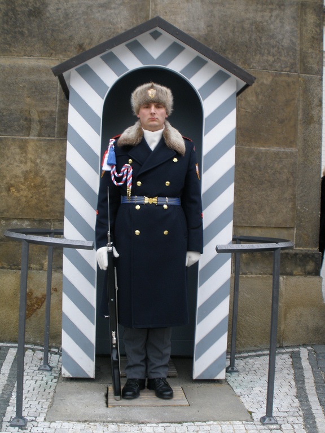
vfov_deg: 42.9
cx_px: 162
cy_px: 216
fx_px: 551
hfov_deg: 32.9
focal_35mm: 44
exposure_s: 1/40
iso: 100
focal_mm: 7.7
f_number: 4
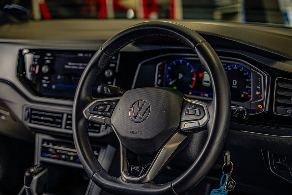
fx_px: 446
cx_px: 146
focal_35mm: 55
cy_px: 98
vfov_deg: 24.6
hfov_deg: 36.2
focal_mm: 55
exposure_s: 1/100
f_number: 2.8
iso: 100
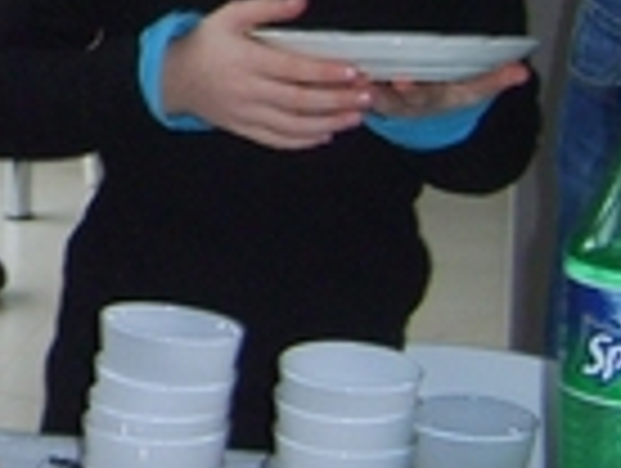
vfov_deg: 8.9
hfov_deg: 11.4
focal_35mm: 165
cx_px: -369
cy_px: -76
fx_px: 2965
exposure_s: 1/30
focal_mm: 7.8
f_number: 2.8
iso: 100
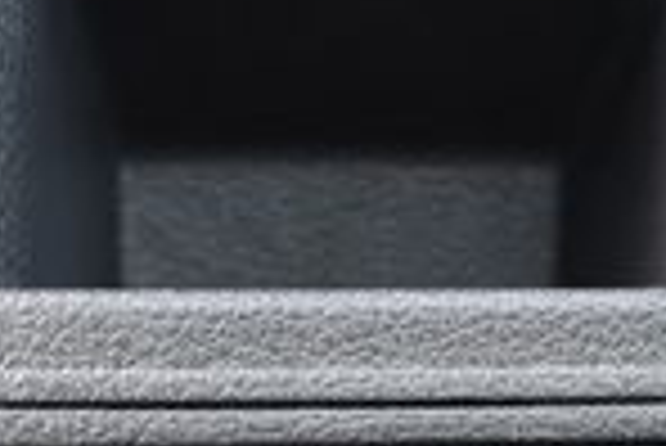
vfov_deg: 11.5
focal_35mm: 117
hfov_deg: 17.4
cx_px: 504
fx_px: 2167
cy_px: 529
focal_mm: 18
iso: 1250
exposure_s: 1/125
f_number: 3.5
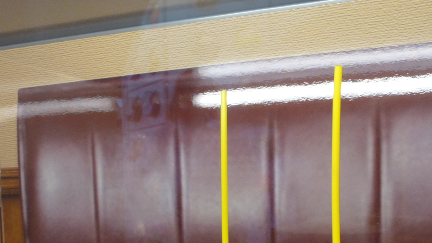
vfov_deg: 22.8
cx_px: 214
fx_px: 584
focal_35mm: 51
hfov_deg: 40.6
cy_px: 230
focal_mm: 4.7
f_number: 3.3
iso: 100
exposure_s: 1/40
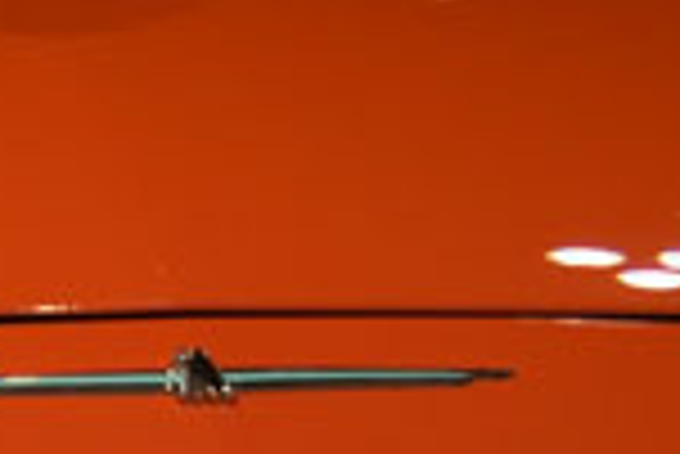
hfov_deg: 7.3
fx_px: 5332
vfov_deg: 4.9
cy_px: 539
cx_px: 16
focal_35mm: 282
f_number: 5
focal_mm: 42
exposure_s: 1/60
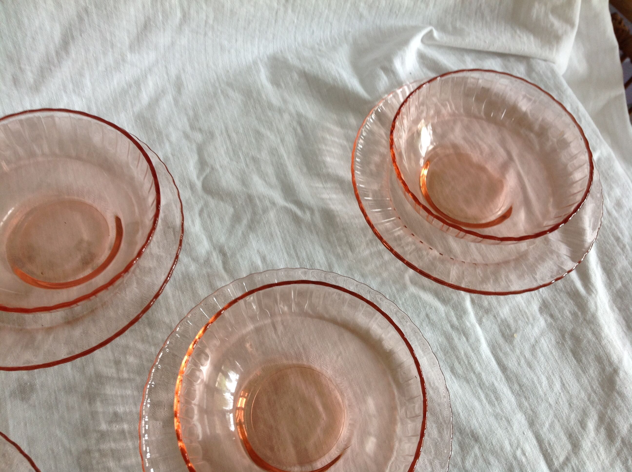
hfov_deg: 52.7
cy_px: 236
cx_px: 316
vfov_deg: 40.6
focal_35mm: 35
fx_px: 638
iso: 50
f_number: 2.4
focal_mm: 4.28
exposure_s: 1/20
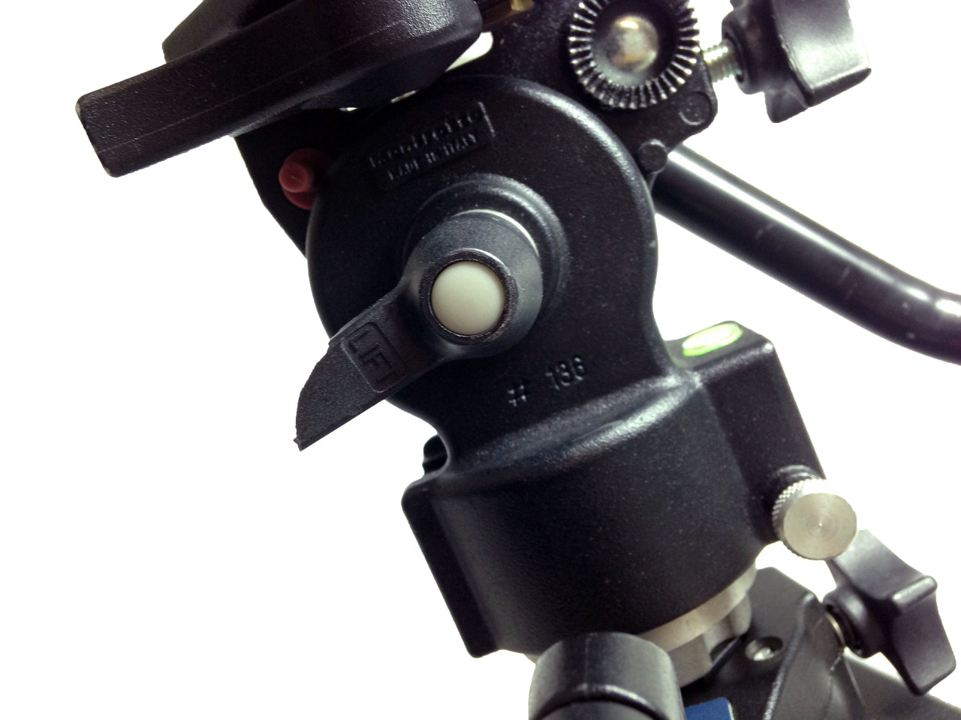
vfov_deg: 42.9
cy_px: 360
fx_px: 916
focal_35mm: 33
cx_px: 480
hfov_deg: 55.4
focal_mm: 4.12
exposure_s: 1/20
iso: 100
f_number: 2.4
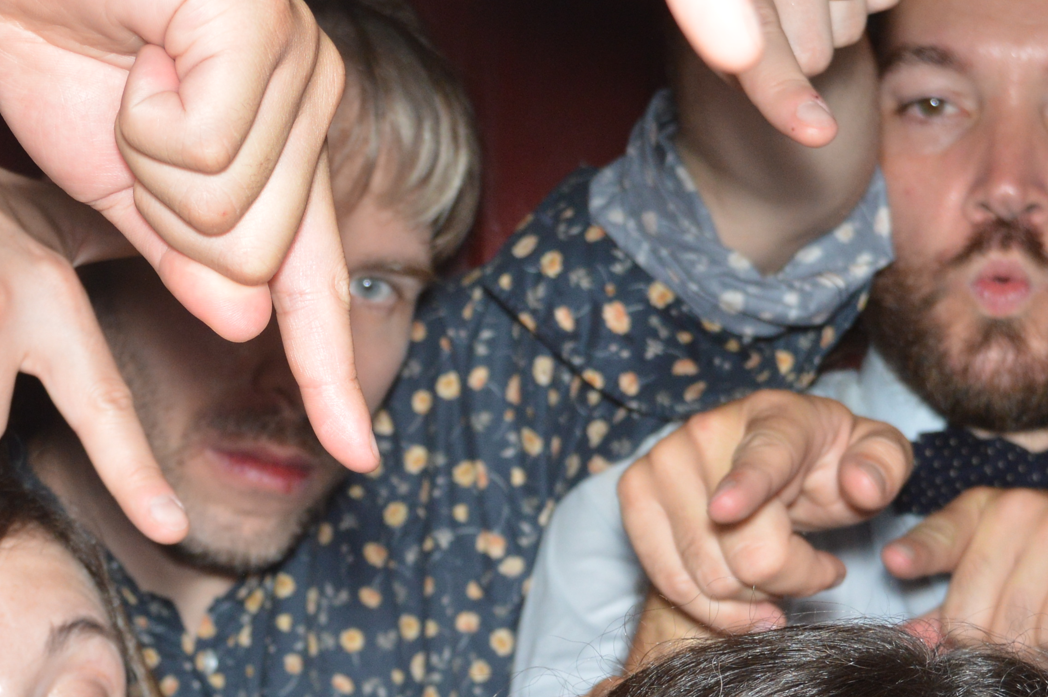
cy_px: 774
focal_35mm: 103
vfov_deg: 13.0
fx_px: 2996
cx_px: 479
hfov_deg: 19.8
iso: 400
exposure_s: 1/100
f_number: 5.6
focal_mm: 26
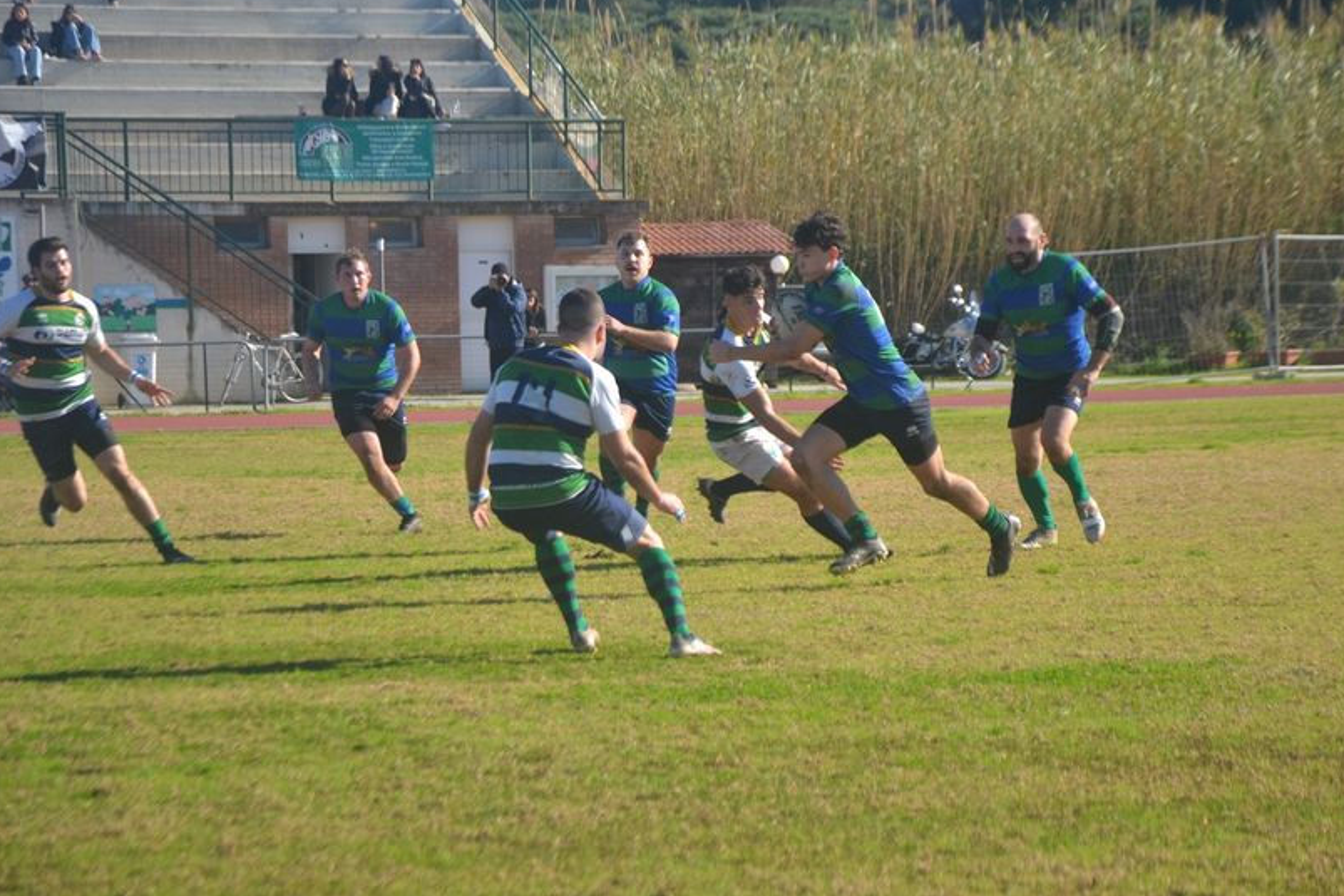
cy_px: 410
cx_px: 720
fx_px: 6590
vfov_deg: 7.8
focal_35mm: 177
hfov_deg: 11.6
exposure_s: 1/1000
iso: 400
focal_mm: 105
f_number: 5.6
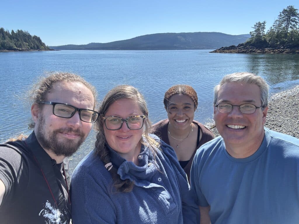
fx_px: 199
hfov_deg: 73.9
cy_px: 112
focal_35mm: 23
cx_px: 150
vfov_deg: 58.9
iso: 25
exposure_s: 1/344
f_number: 1.9
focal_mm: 2.69
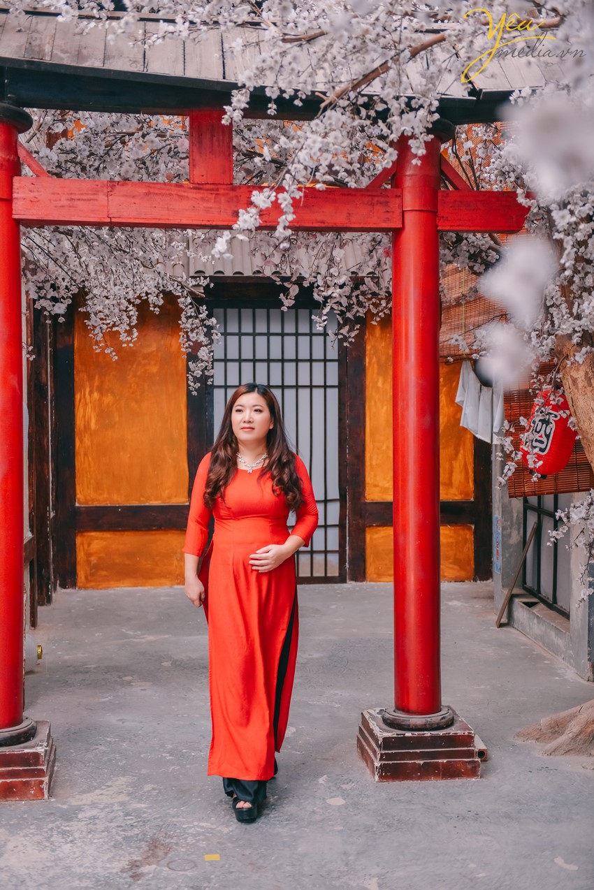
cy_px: 445
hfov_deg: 28.1
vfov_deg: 41.1
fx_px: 1187
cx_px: 297
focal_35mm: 48
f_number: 2.8
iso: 320
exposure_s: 1/250
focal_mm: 48
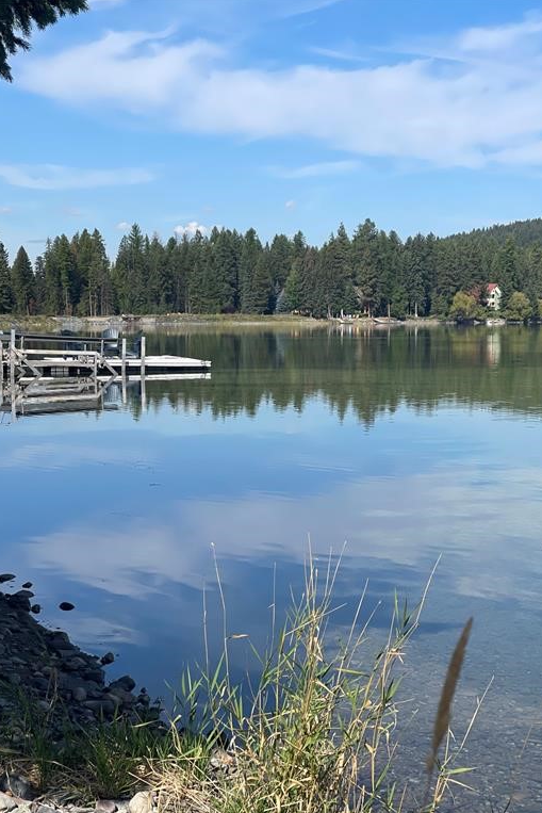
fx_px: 1512
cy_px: 406
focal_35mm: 67
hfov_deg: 20.3
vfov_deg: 30.1
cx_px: 250
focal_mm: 7.5
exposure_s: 1/1845
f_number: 2.2
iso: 32
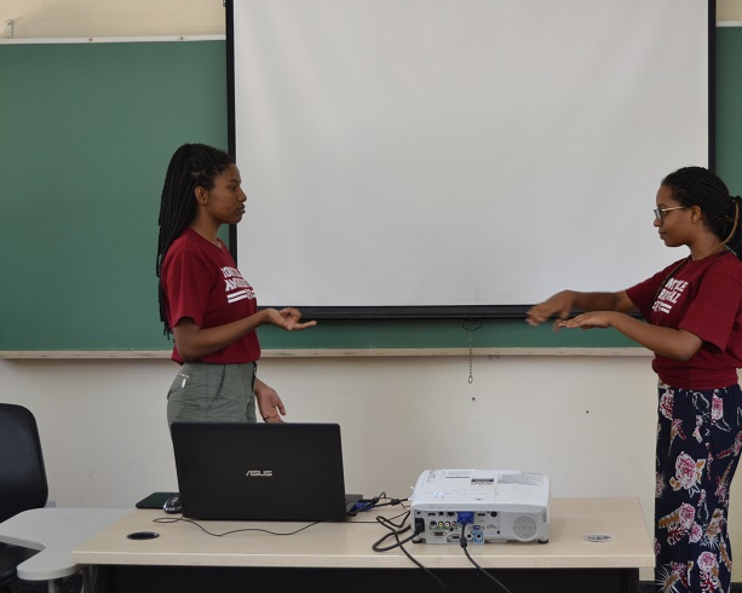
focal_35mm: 62
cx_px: 445
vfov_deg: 24.6
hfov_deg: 30.4
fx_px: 1361
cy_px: 292
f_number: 4.8
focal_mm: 36
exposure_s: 1/30
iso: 400
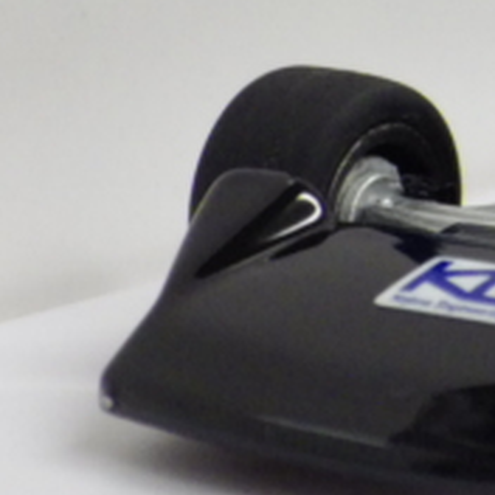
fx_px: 5355
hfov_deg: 5.2
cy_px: -11
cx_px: 894
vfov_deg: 5.3
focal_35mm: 331
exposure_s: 1/50
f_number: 4.6
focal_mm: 18.4
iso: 800
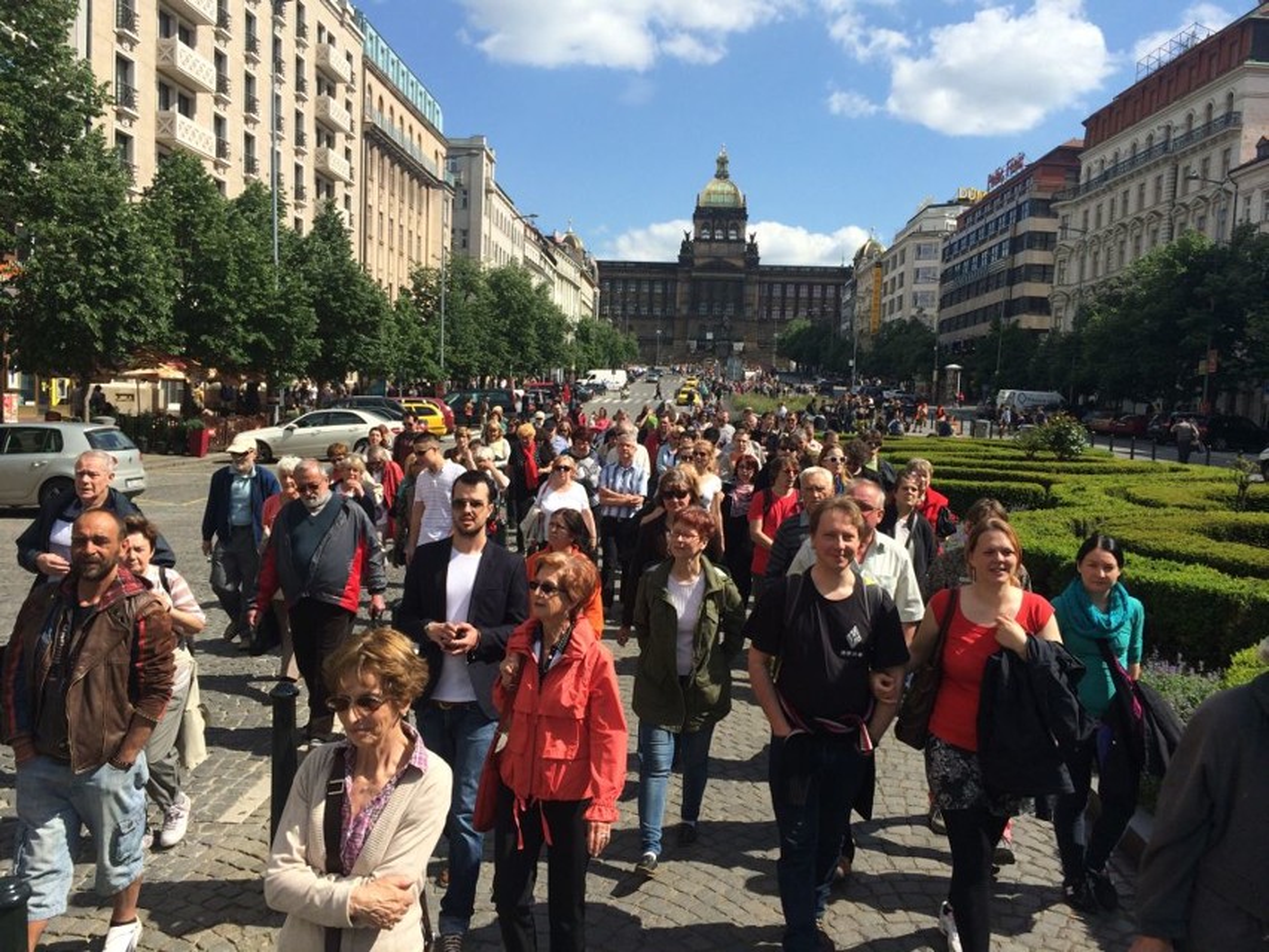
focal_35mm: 30
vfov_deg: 46.8
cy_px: 476
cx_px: 634
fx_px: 1100
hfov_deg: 60.0
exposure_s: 1/2283
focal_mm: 4.12
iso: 40
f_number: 2.2
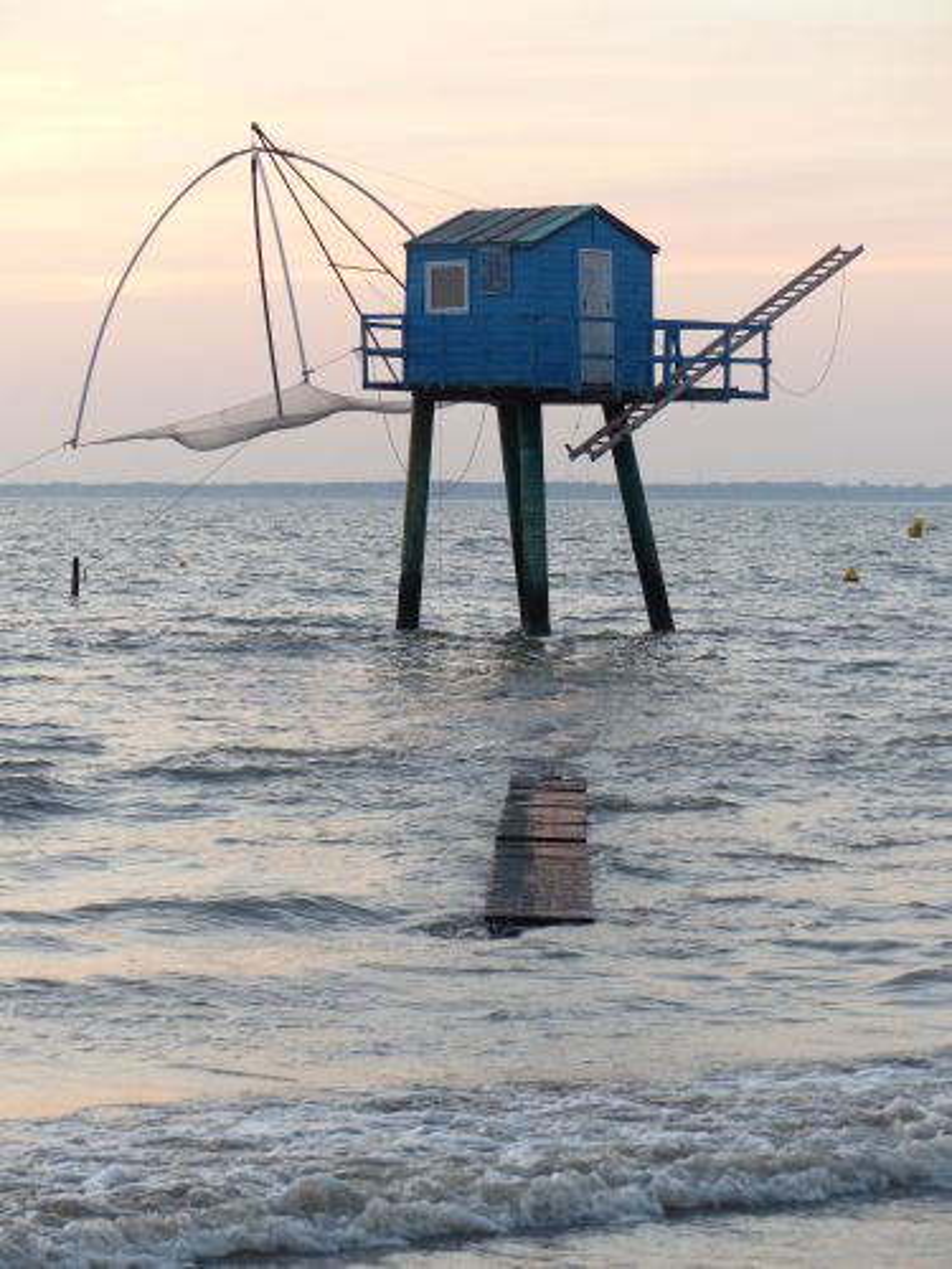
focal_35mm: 121
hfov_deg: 12.2
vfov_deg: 16.3
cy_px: 634
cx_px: 476
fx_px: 4437
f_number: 2.8
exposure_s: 1/200
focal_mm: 21.8
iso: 400
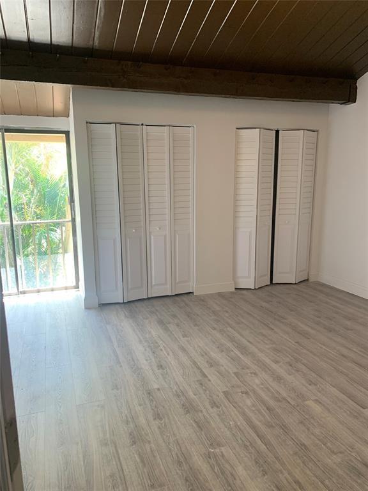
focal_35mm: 26
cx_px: 184
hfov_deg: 53.1
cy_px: 246
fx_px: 369
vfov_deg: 67.3
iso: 100
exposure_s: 1/60
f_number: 1.8
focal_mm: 4.25
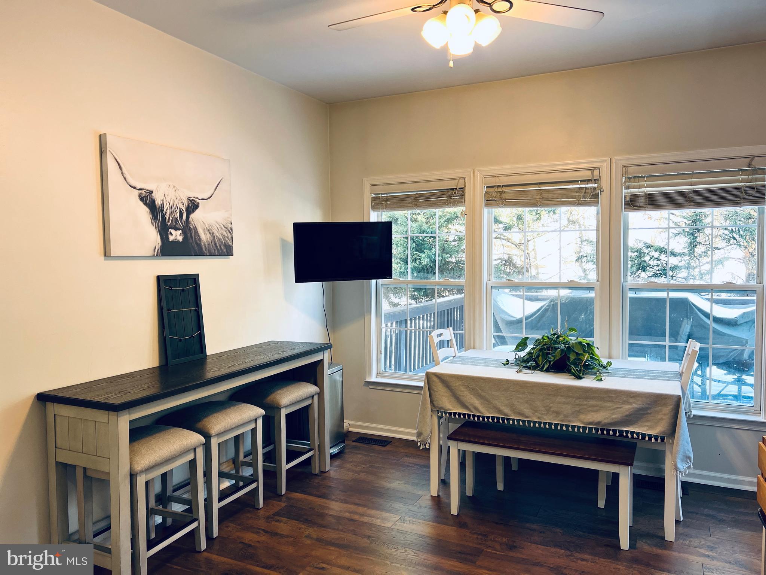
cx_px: 383
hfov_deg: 67.3
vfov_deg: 53.1
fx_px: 575
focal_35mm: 26
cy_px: 288
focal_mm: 5.7
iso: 125
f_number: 1.5
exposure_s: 1/120
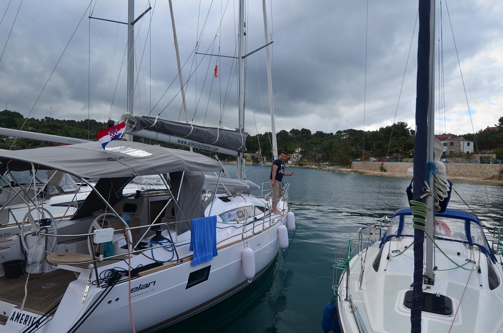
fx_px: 314
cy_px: 166
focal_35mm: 22
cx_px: 252
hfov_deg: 77.5
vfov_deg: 55.9
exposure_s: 1/1250
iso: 400
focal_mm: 15
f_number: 5.6
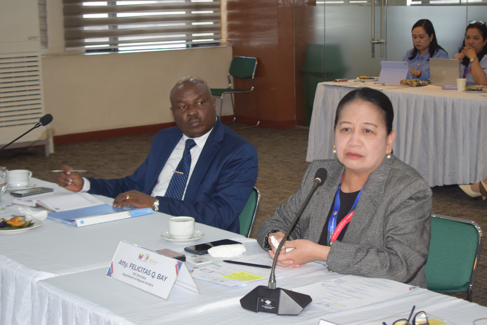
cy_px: 162
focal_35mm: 72
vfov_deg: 18.9
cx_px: 244
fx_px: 974
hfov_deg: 28.1
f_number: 5.3
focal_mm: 48
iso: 800
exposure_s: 1/100
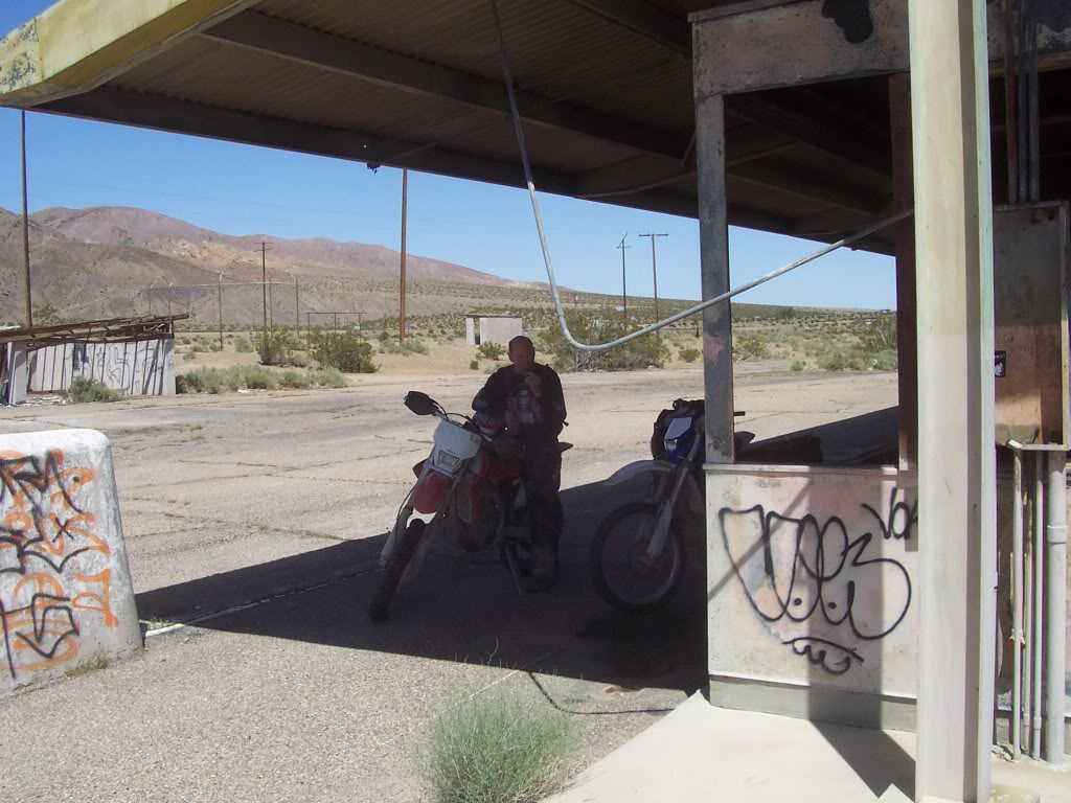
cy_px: 402
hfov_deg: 50.1
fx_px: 1145
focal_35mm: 37
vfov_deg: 38.7
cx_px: 536
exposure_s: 1/750
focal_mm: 5.6
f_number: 5.6
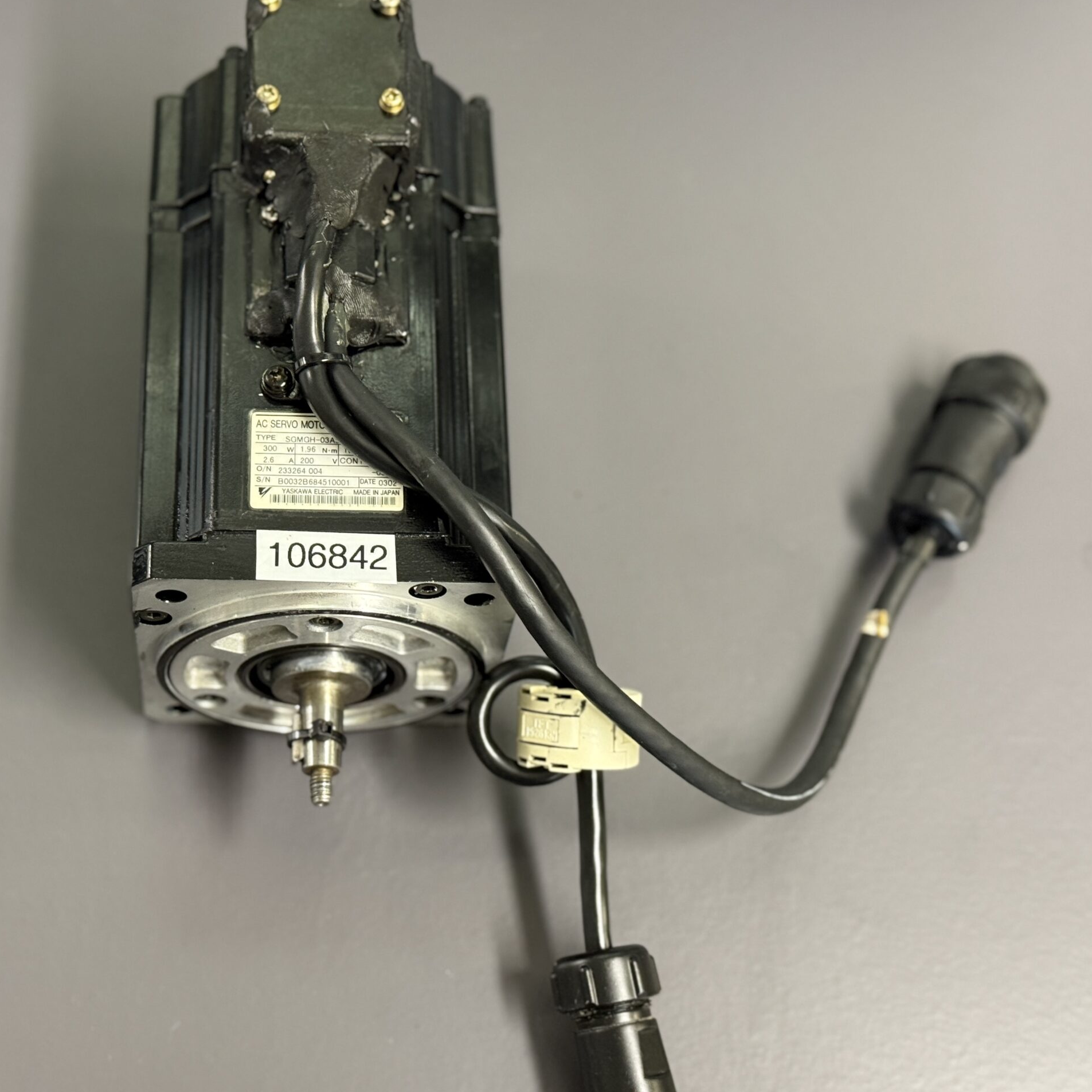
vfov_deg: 30.0
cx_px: 392
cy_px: 543
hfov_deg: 29.9
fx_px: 2034
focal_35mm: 57
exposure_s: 1/33
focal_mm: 6.76
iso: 400
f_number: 1.78
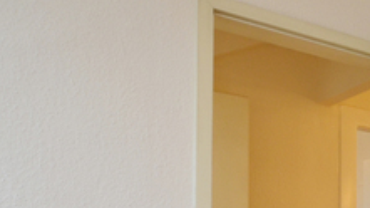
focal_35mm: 63
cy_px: 288
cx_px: 554
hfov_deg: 25.3
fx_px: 618
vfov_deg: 17.6
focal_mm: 10
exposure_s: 1/60
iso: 250
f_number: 4
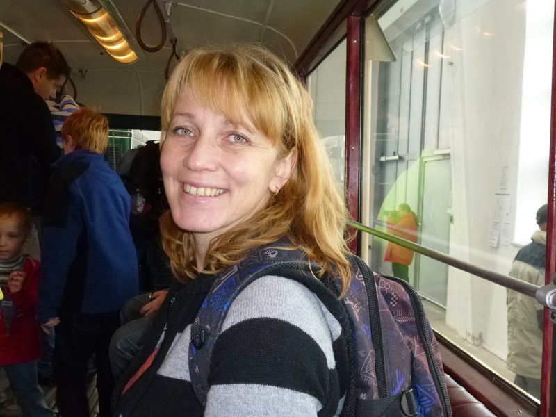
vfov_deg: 39.7
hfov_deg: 51.4
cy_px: 208
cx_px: 278
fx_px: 578
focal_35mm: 36
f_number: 3.6
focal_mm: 6.5
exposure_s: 1/60
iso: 400
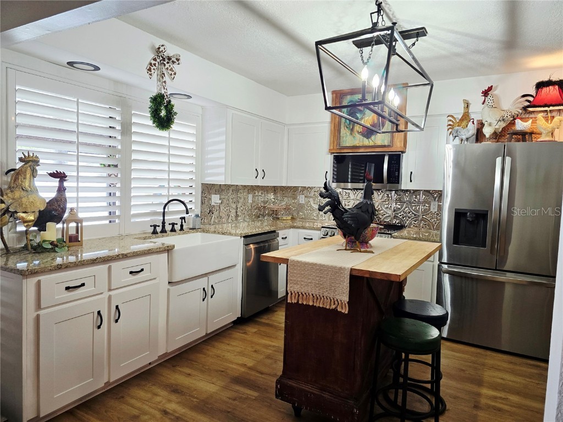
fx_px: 374
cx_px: 282
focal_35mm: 23
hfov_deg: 73.9
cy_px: 211
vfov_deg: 58.9
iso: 125
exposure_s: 1/120
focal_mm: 6.3
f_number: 1.7
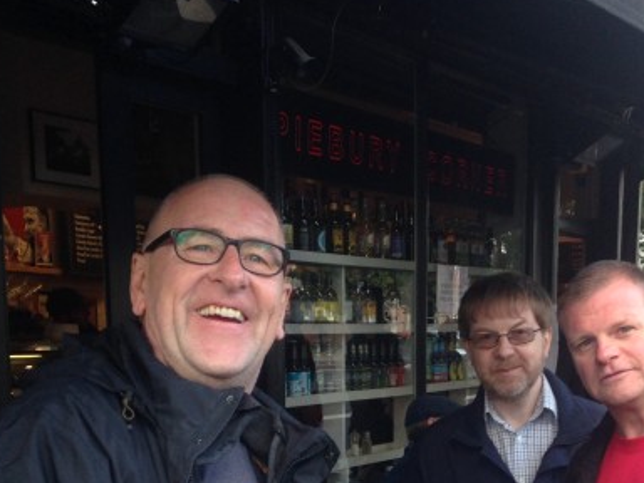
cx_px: 441
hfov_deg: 28.7
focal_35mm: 67
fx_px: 1246
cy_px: 467
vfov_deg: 21.3
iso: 80
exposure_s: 1/120
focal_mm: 4.12
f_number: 2.4
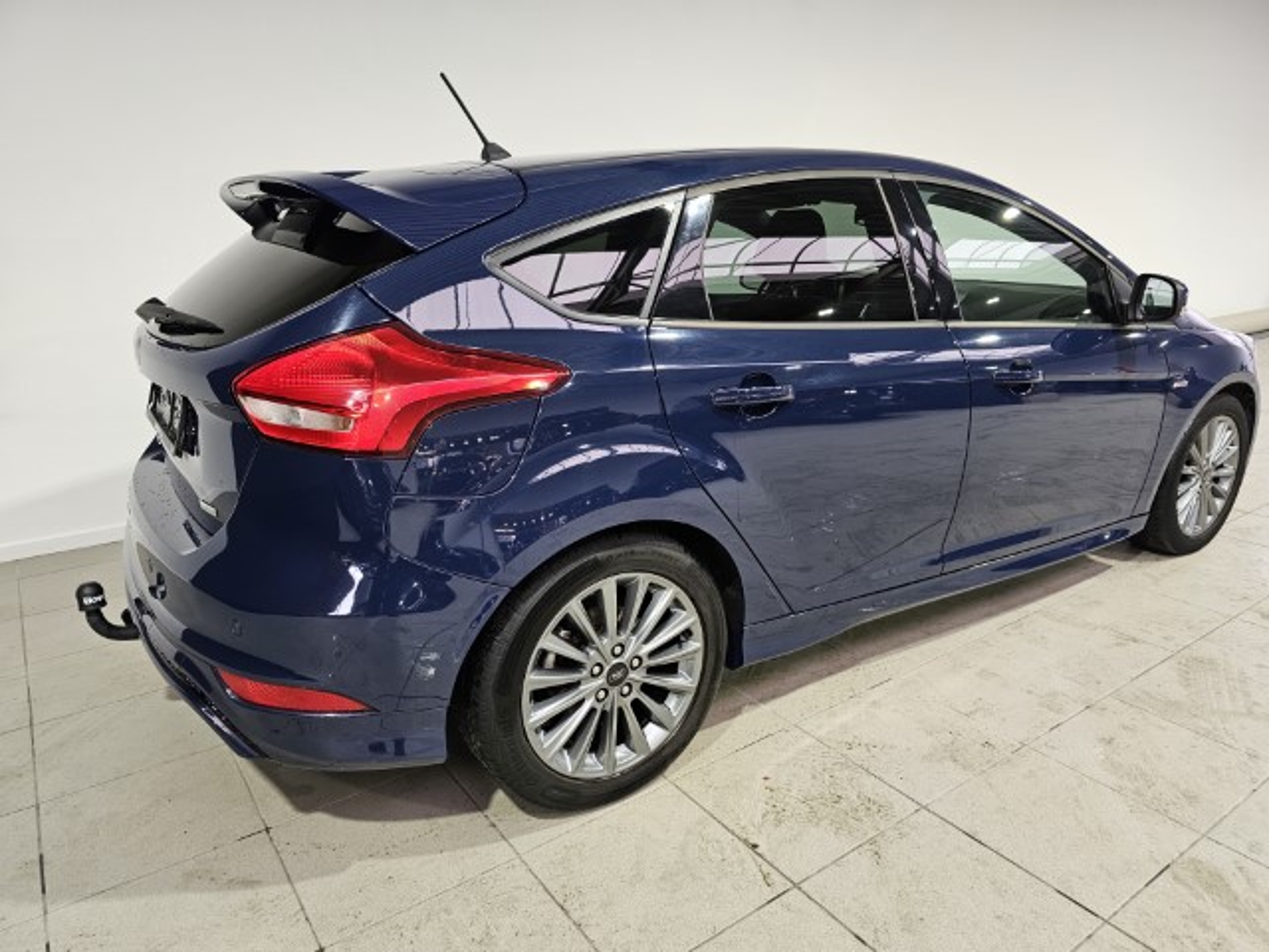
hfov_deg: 73.9
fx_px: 843
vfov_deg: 58.9
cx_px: 634
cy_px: 476
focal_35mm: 23
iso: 160
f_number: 1.7
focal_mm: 6.3
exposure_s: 1/100
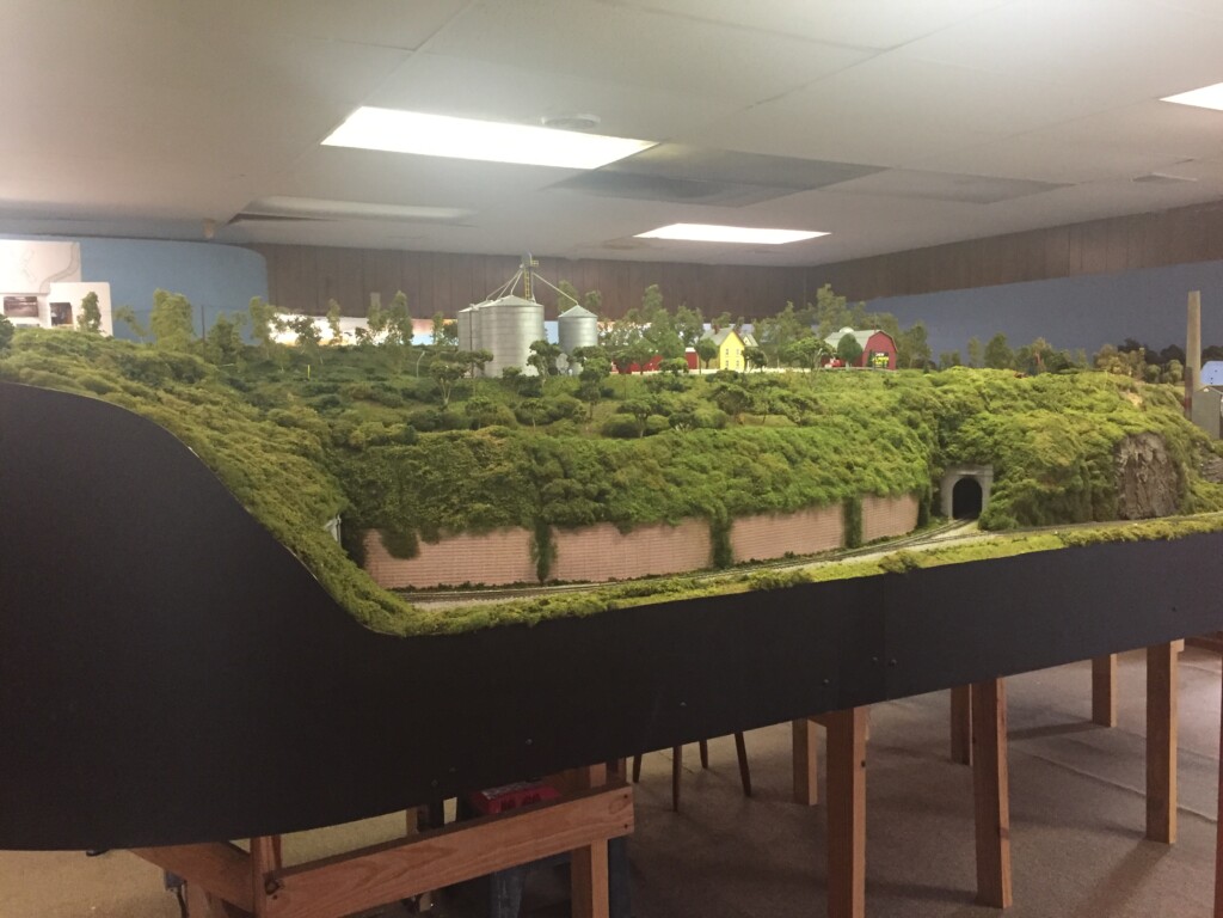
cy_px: 459
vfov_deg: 48.2
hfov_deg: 61.7
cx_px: 612
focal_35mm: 29
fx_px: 1025
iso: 250
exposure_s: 1/30
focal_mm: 4.15
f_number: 2.2
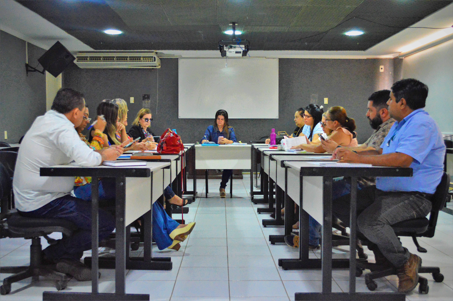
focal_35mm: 42
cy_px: 150
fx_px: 528
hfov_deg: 46.4
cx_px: 226
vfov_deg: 31.8
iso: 3200
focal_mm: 28
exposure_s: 1/60
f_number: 4.5
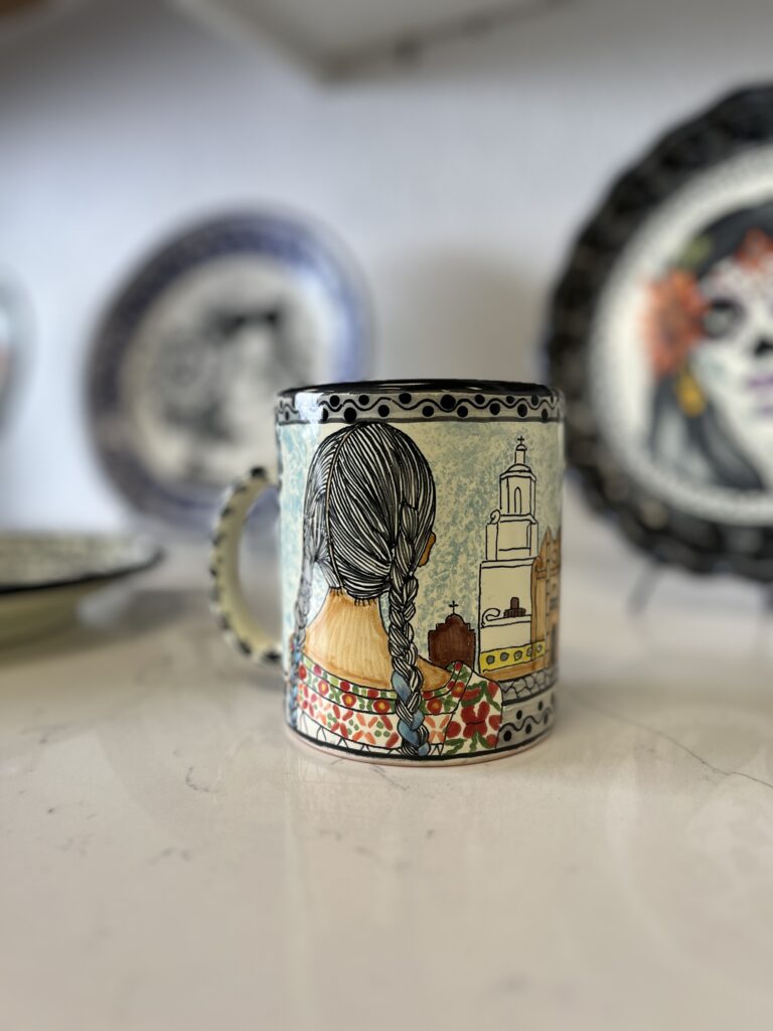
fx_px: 774
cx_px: 386
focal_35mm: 26
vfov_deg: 67.3
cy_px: 516
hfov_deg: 53.1
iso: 50
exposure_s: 1/120
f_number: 1.6
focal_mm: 5.1
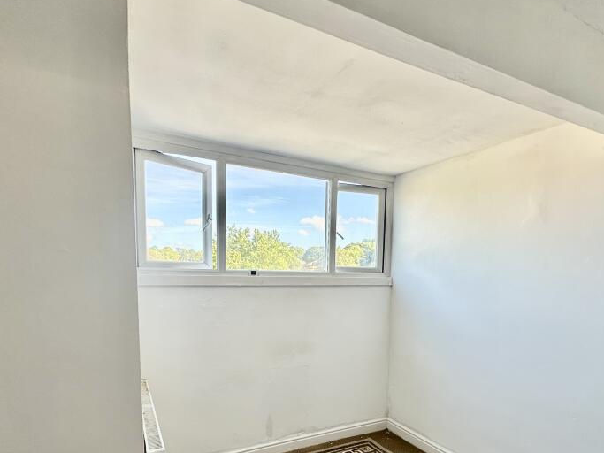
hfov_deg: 79.0
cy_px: 312
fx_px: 366
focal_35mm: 21
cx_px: 311
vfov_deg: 61.4
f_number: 2.2
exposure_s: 1/180
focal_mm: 2.22
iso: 40
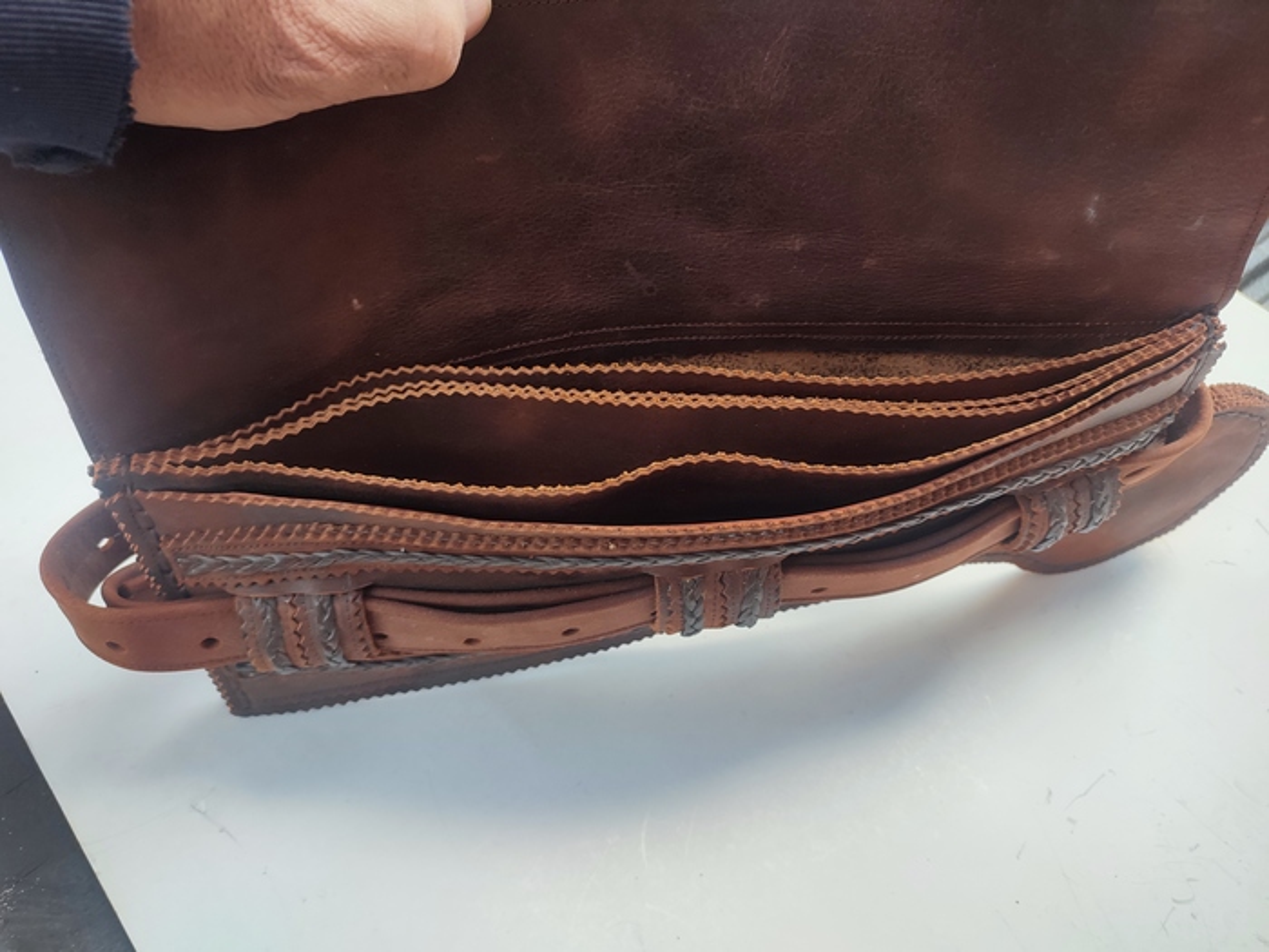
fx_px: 916
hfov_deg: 69.4
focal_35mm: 25
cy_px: 476
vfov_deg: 54.9
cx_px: 634
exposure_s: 1/33
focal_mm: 6.04
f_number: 1.9
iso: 58
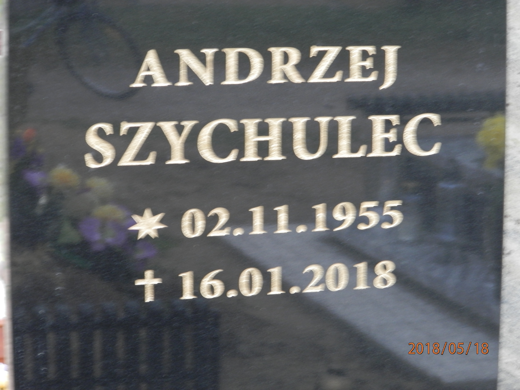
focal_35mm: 132
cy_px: 195
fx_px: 1983
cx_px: 260
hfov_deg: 14.9
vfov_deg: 11.2
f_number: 4.7
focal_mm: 23.6
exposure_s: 1/25
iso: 200
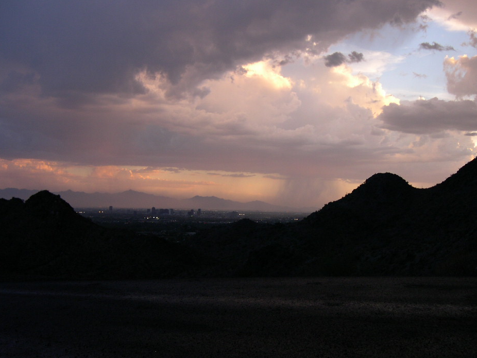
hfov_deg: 44.7
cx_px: 258
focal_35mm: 42
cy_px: 189
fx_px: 579
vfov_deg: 34.4
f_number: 2.8
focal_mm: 8
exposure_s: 1/67.9
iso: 100
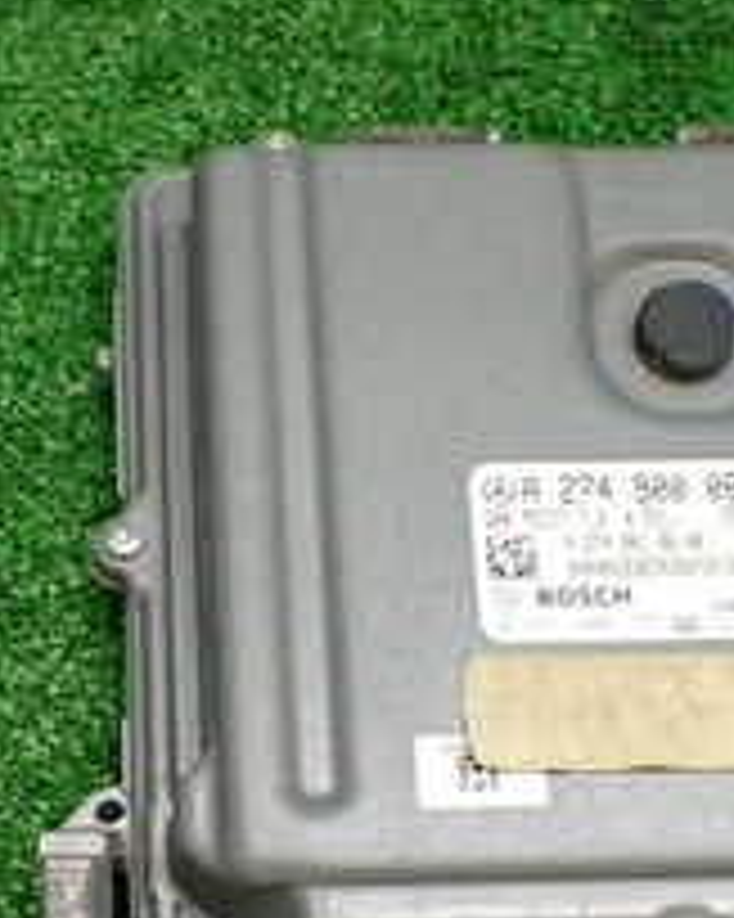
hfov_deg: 17.8
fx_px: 2337
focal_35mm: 86
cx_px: 216
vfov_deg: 22.0
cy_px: 688
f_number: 2.3
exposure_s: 1/125
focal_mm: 5.4
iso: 320
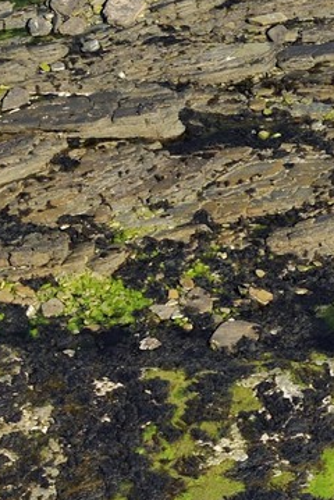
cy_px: -517
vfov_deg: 2.6
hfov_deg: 1.8
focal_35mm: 779
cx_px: 392
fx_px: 10819
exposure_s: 1/800
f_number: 8
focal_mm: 175
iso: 400
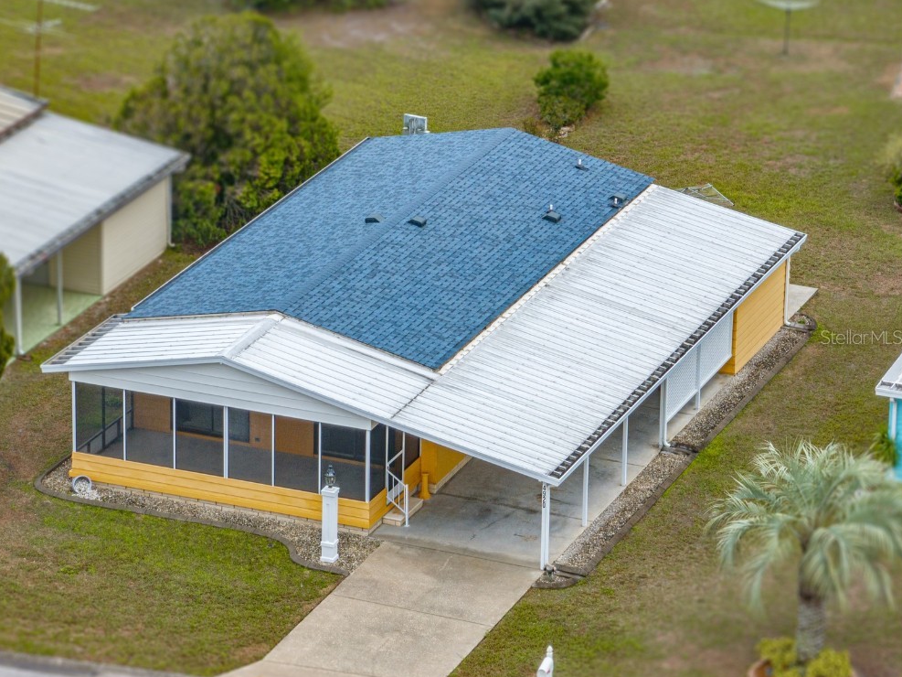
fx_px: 4351
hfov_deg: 11.8
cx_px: 439
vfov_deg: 8.9
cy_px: 337
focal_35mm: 167
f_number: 4.4
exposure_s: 1/160
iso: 100
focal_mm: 29.85
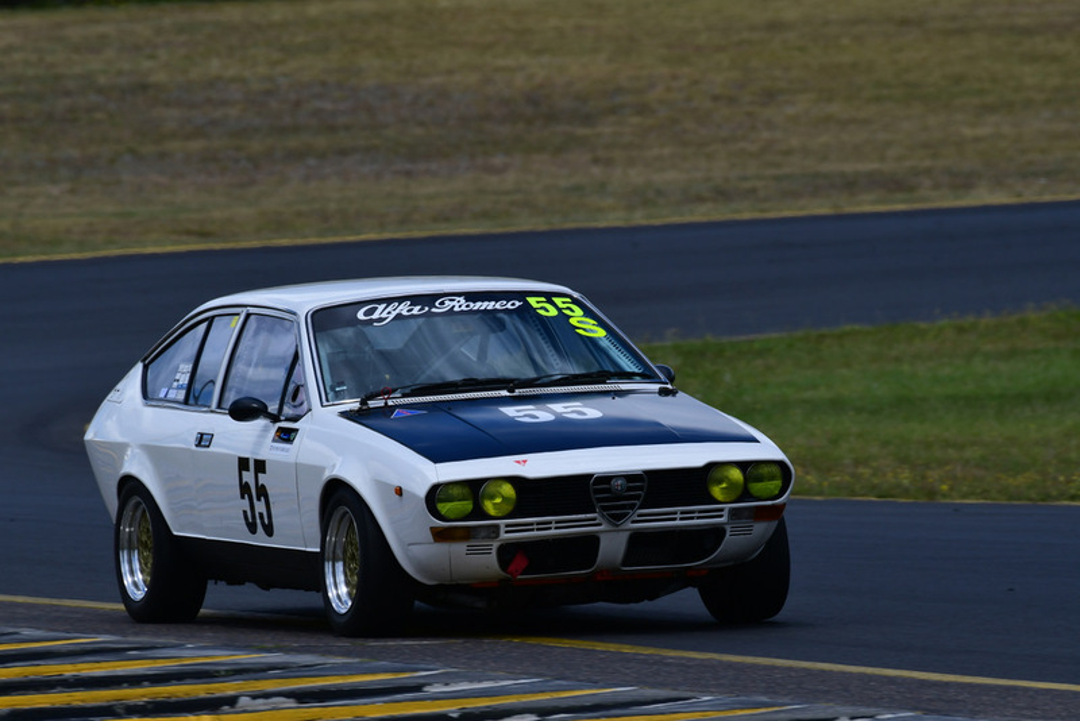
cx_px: 540
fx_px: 22507
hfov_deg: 2.7
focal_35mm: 750
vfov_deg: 1.8
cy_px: 360
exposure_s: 1/640
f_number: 11
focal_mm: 500
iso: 250
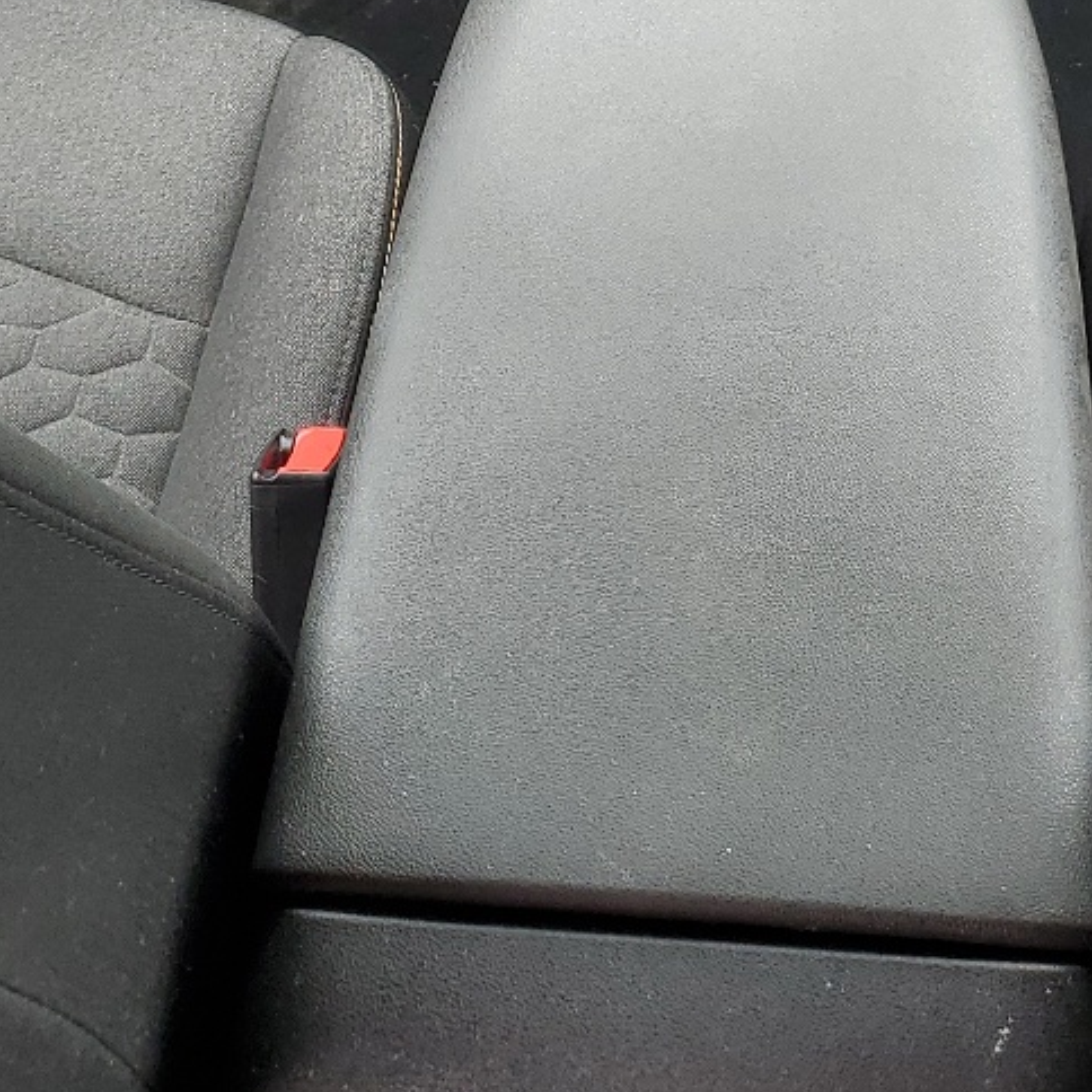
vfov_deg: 21.3
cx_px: 699
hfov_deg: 22.7
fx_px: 2712
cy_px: -199
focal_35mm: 76
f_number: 1.5
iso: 50
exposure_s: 1/196
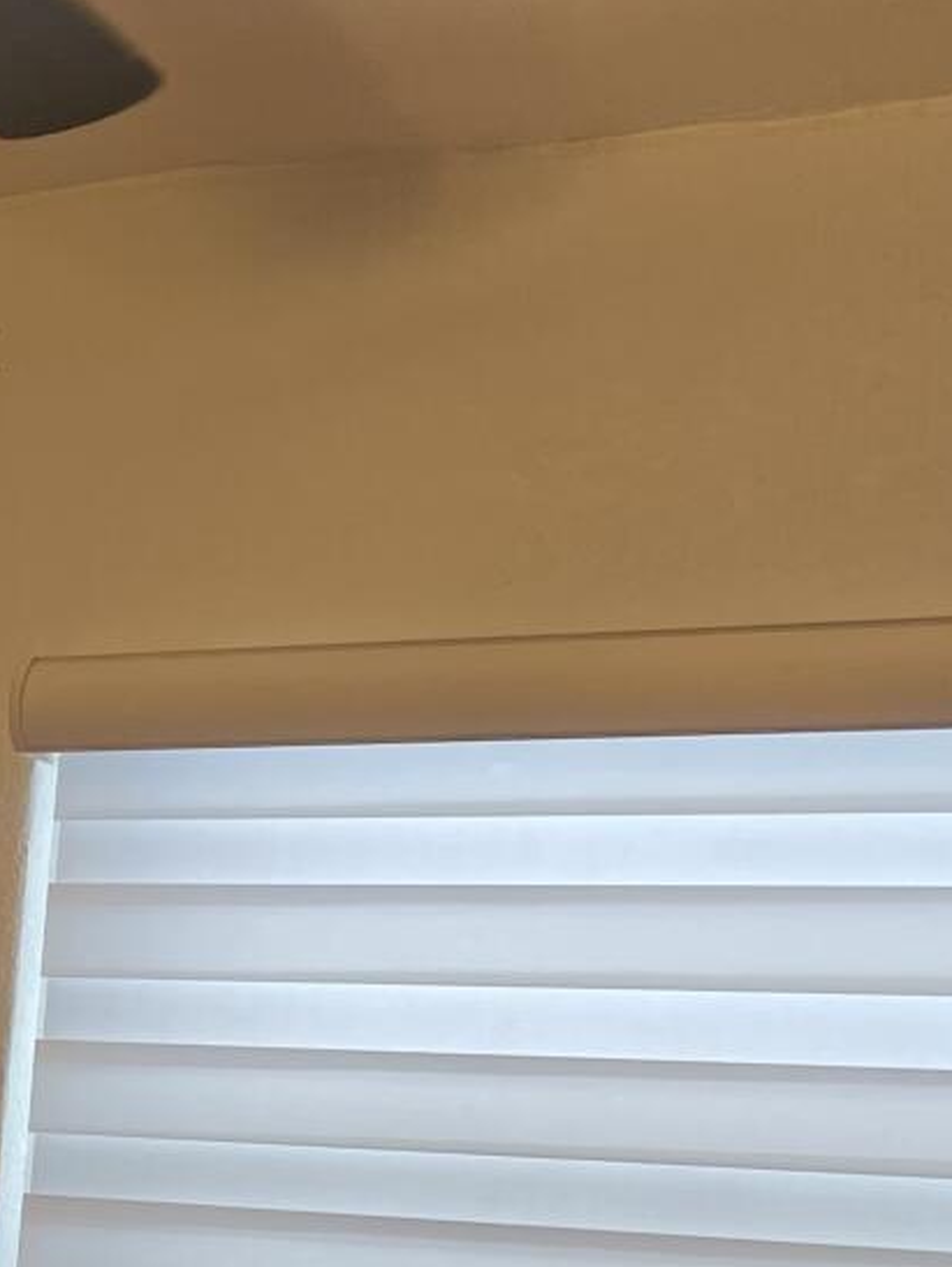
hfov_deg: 14.8
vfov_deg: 19.6
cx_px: -327
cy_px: 1452
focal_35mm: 95
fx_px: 3479
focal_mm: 4.2
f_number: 1.6
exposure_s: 1/60
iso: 64
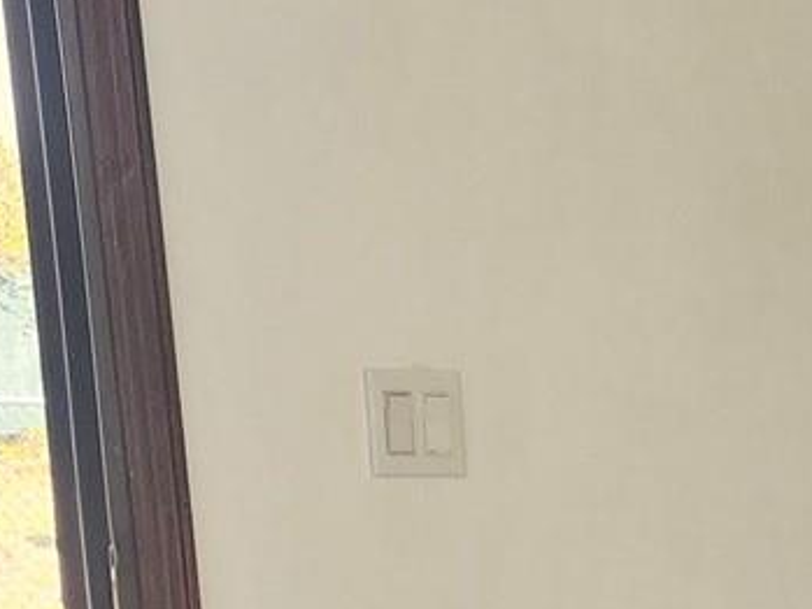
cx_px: 1678
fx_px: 3168
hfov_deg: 12.6
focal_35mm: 135
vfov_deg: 10.2
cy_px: 1172
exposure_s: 1/120
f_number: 1.8
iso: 25
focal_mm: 5.4
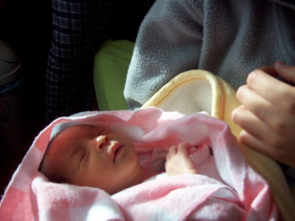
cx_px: 148
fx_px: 307
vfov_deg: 39.7
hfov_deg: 51.4
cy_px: 110
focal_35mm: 36
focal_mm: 6
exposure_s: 1/187
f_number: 2.7
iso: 80
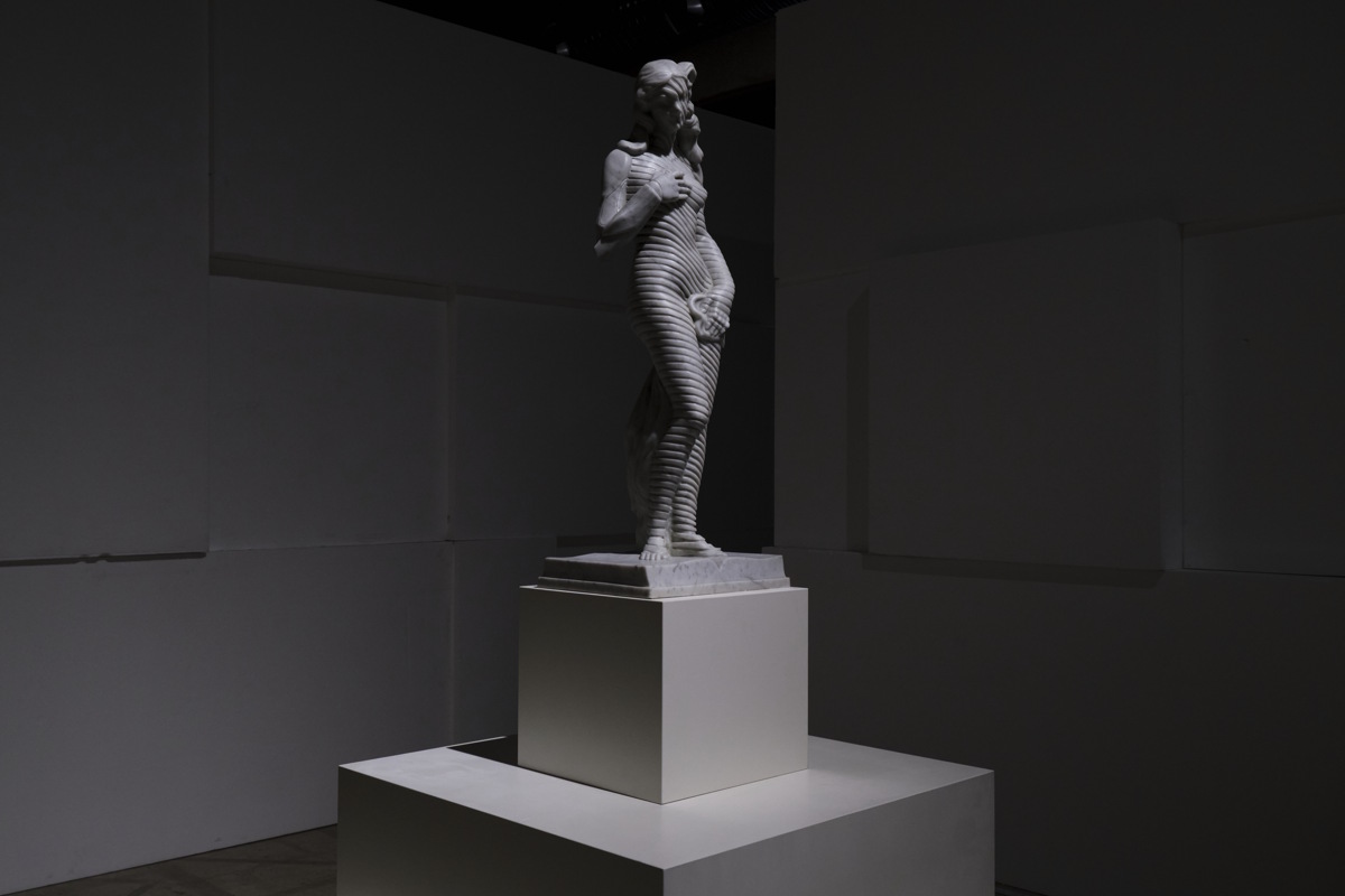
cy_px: 448
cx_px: 672
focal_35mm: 32
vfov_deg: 41.1
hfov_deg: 58.7
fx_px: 1195
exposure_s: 1/125
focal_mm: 21.4
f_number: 5.6
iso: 1600
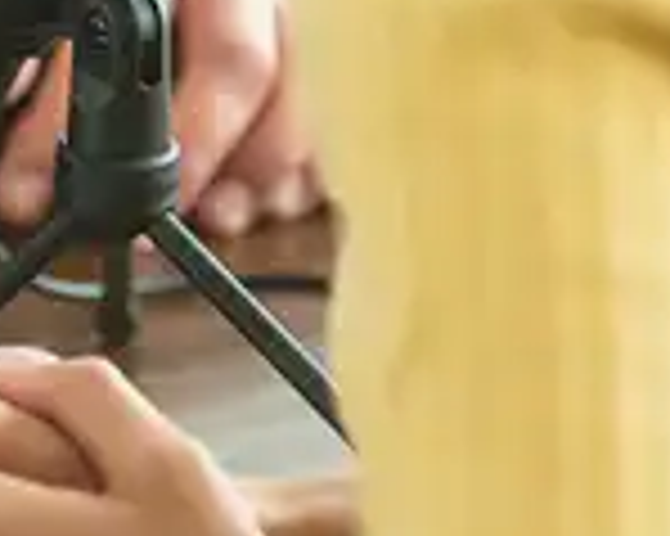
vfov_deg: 3.4
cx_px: -198
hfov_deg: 4.3
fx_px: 8977
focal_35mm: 453
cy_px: -169
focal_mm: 112
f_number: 3.2
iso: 400
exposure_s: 1/200
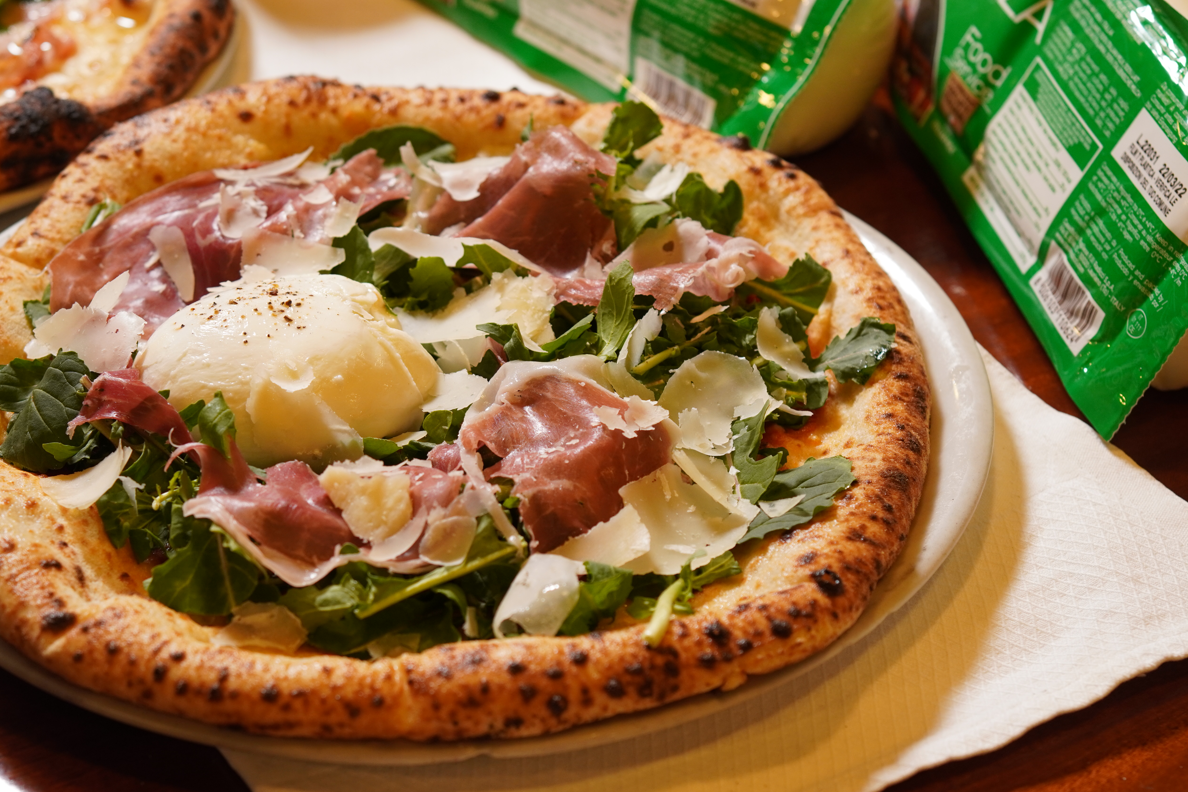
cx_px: 499
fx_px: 2659
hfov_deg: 25.2
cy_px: 370
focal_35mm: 81
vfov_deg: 16.9
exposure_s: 1/60
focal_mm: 45
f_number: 3.5
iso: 500
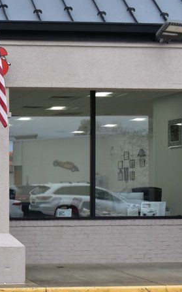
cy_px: 206
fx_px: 723
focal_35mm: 91
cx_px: -145
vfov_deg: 22.7
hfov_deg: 13.0
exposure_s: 1/100
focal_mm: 26
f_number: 9
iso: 400
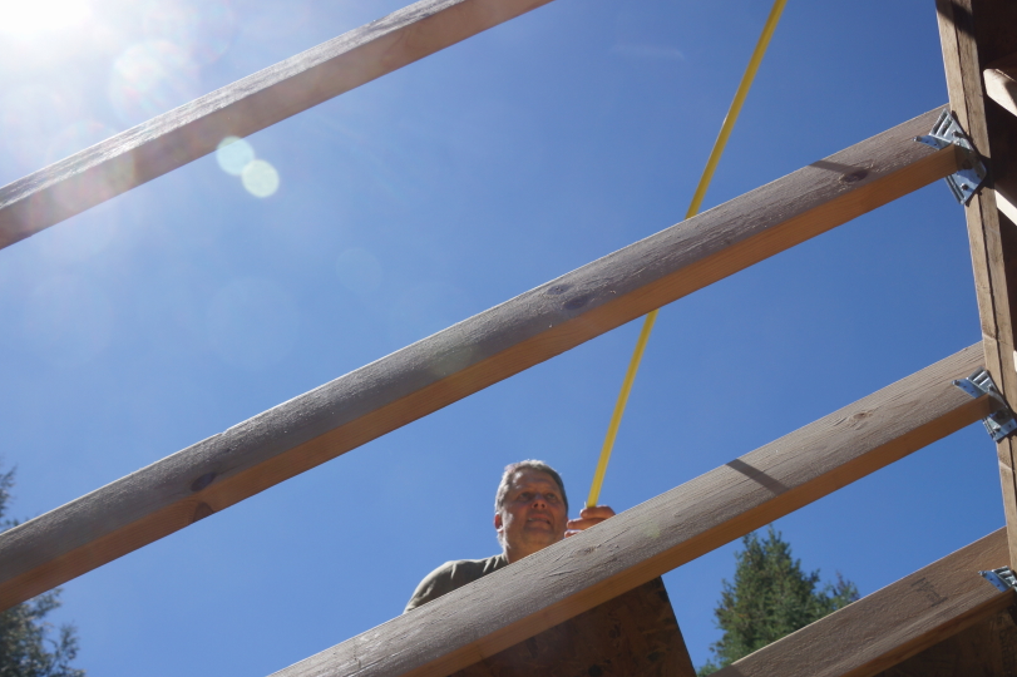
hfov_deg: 51.9
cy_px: 380
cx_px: 503
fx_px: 1045
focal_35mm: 37
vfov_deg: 35.9
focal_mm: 20
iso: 100
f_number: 6.3
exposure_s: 1/160
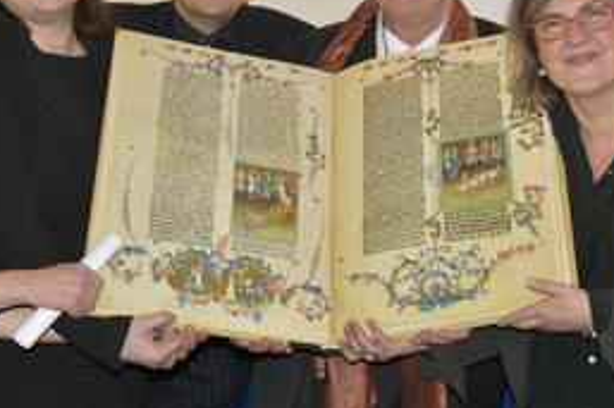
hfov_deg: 27.4
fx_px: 1261
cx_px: 330
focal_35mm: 74
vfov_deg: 18.3
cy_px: 132
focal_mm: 38
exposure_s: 1/60
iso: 400
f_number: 4
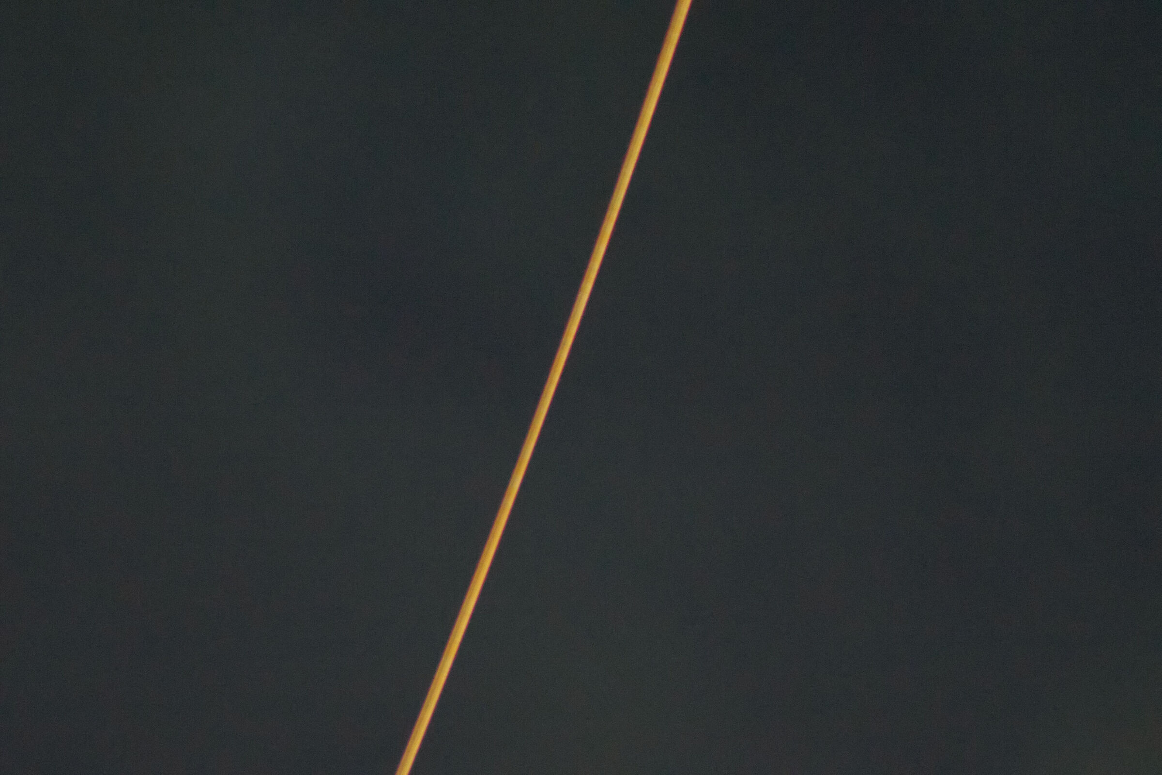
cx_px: 581
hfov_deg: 2.3
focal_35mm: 900
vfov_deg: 1.5
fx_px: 29048
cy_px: 388
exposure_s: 1/2000
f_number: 11
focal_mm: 600
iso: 6400
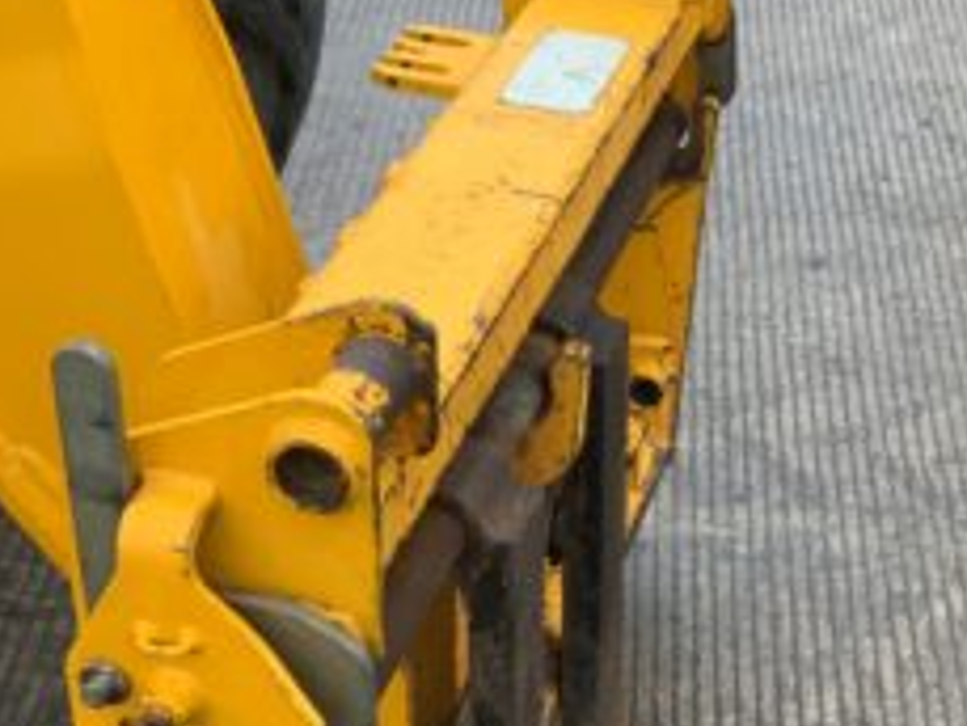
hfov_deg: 23.8
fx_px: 2264
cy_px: 688
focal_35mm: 81
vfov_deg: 17.9
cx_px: 764
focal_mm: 3
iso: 64
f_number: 1.8
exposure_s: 1/116
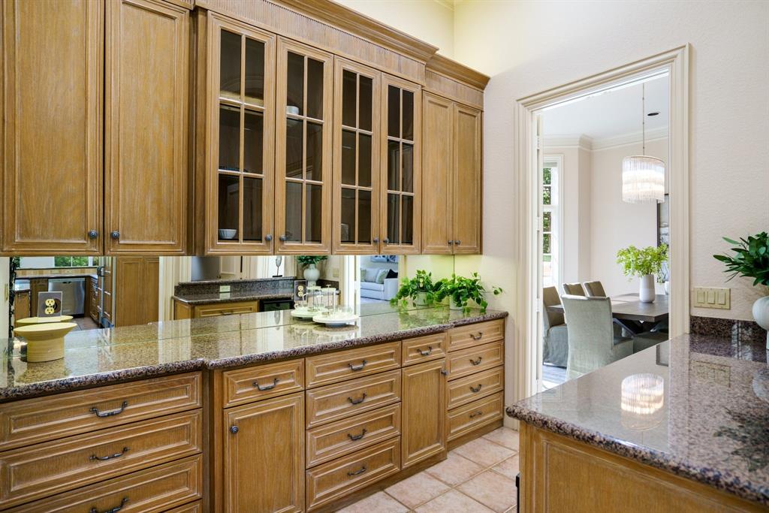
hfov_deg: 90.0
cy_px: 256
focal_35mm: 18
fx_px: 385
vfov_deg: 67.4
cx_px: 384
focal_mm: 18
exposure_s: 1/30
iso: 800
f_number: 4
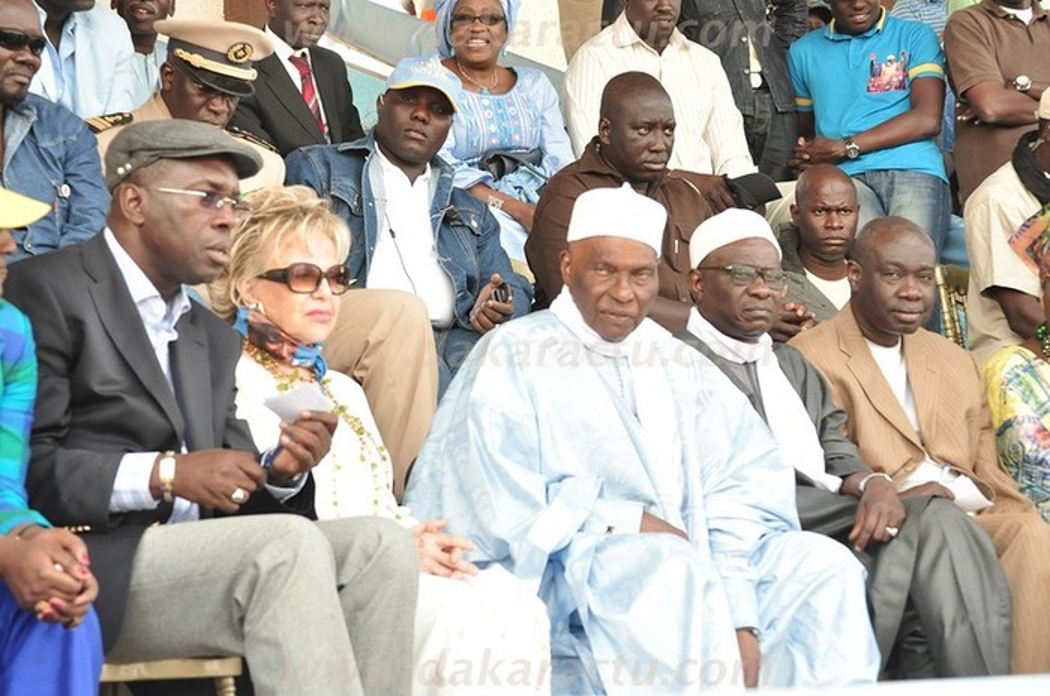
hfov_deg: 20.6
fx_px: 2882
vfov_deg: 13.8
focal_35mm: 99
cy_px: 348
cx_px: 525
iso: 800
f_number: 7.1
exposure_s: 1/250
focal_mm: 66
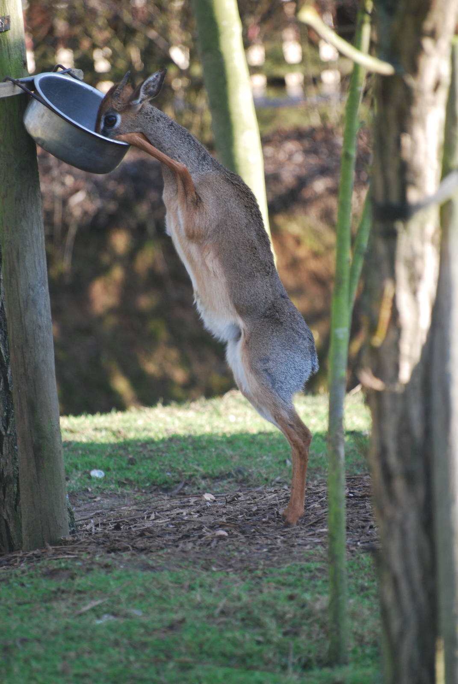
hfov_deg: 3.4
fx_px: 7707
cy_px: 342
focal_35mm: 405
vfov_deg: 5.1
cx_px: 229
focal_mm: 270
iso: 400
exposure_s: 1/160
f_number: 5.6
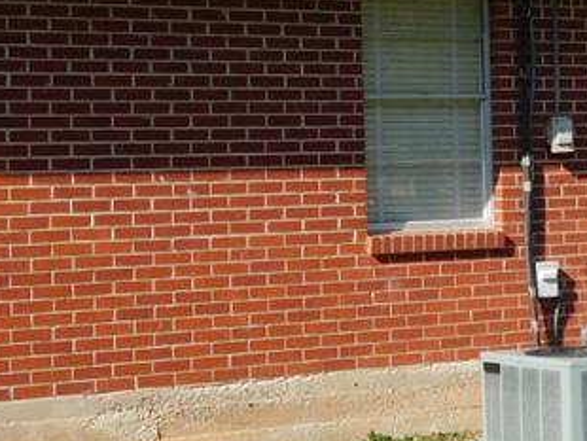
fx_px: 1680
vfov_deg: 14.9
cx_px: 428
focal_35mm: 99
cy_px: 129
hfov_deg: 19.7
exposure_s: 1/1000
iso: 125
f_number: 3.2
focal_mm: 5.3
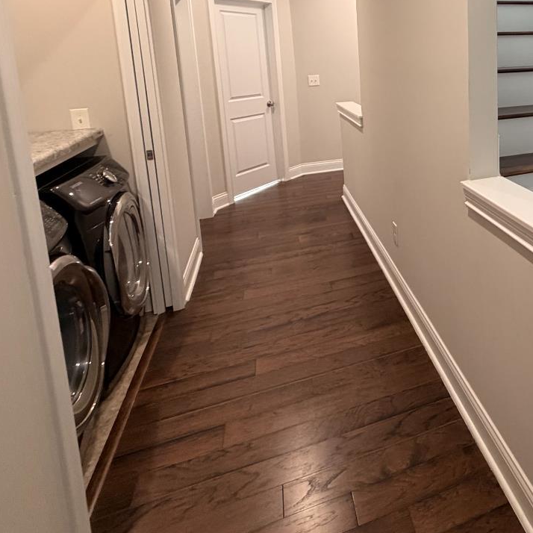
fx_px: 453
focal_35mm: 26
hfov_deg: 54.5
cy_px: 117
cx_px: 461
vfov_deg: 57.0
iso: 320
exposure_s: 1/60
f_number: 2.2
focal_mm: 2.22
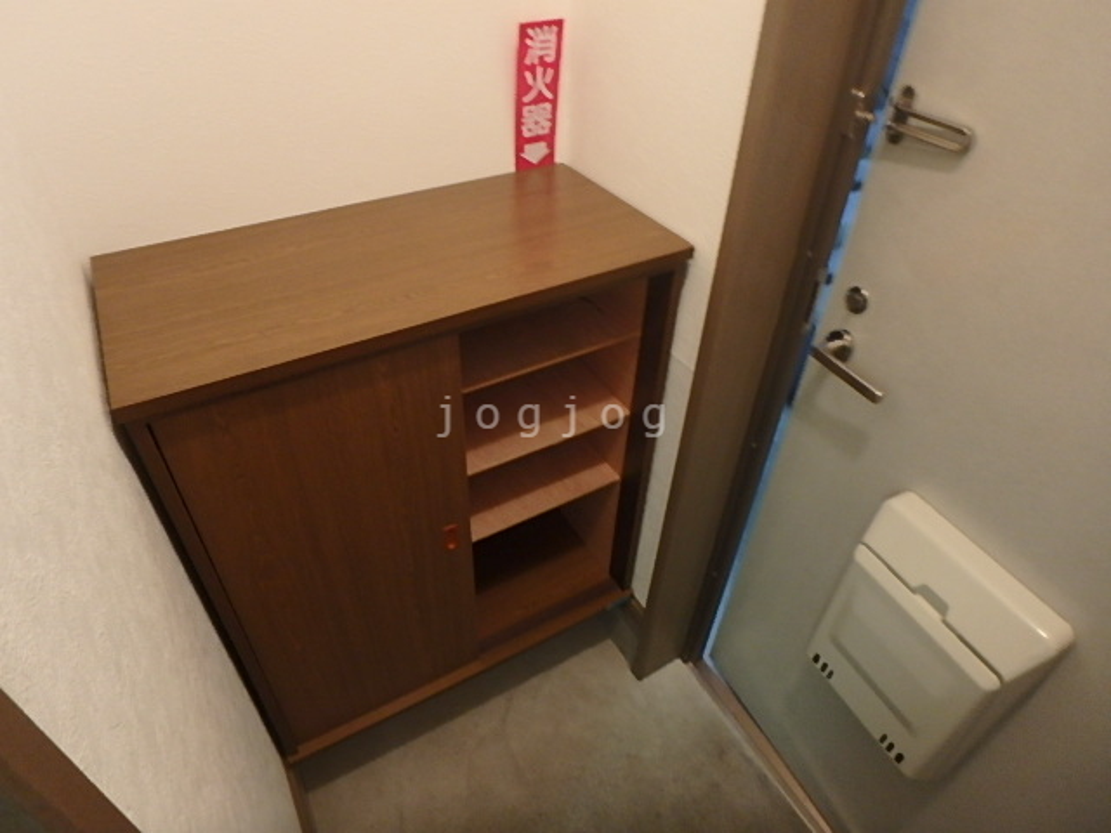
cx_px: 556
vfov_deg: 63.4
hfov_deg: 79.0
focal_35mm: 21
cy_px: 416
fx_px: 674
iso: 320
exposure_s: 1/8
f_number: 3.5
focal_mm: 3.7
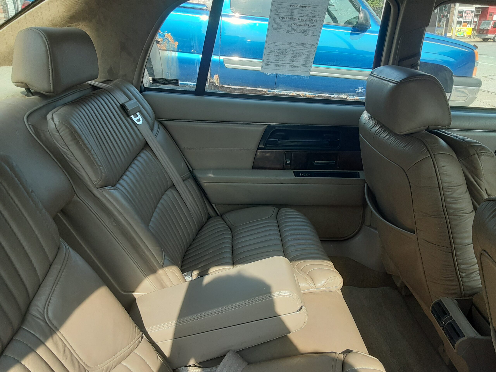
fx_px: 387
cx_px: 248
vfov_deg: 51.4
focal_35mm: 27
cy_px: 186
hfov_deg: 65.3
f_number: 1.9
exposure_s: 1/120
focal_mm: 2.91
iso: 40
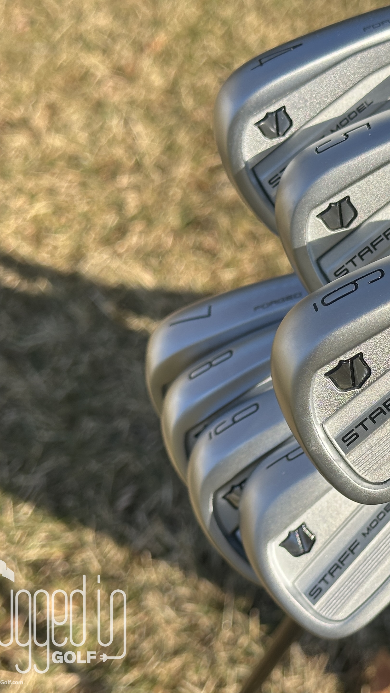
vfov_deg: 30.2
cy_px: 346
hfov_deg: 16.8
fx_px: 1287
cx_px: 404
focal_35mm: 70
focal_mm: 6.86
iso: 64
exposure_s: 1/2532
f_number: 1.78
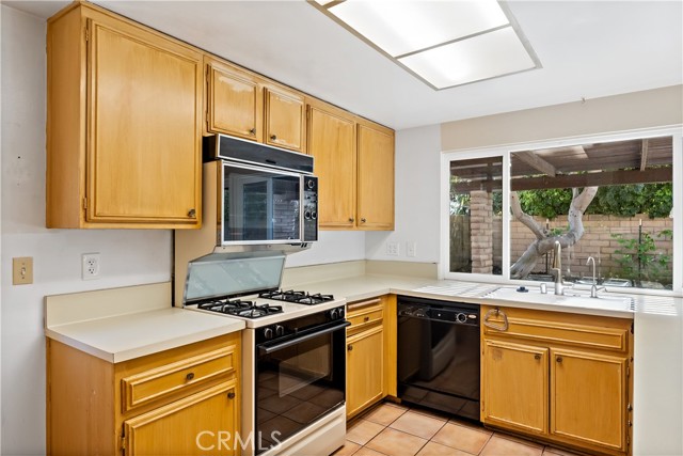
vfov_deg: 59.5
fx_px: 398
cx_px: 342
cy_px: 228
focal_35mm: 21
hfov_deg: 81.2
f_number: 5
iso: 1000
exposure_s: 1/25
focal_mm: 14
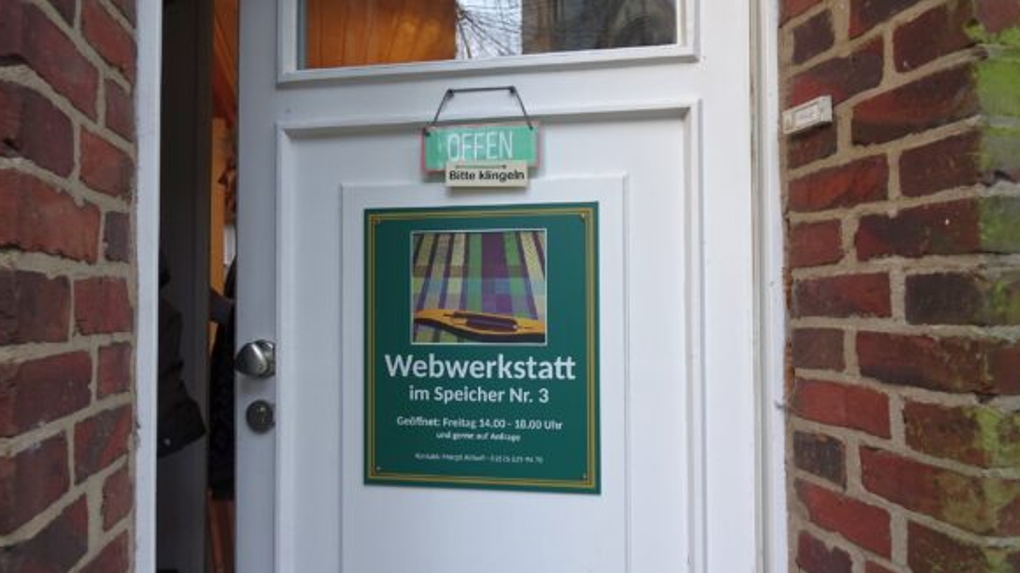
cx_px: 503
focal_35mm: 26
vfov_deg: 44.4
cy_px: 295
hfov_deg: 71.9
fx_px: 703
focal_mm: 8.8
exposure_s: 1/30
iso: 320
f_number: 2.8
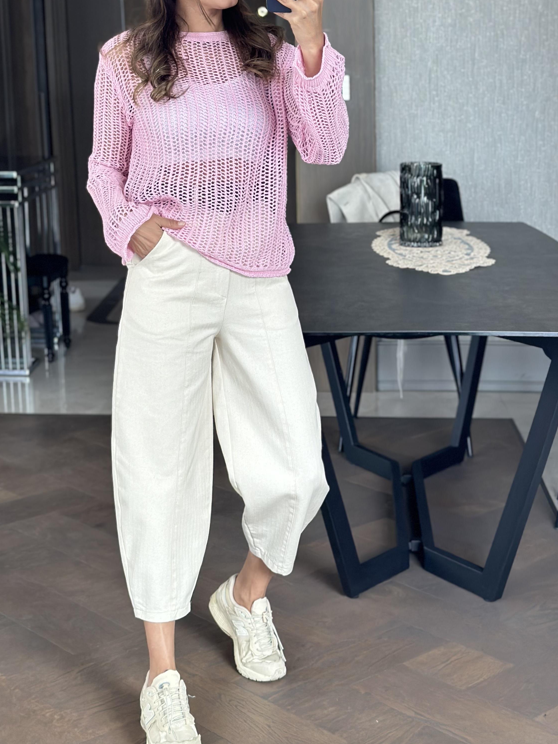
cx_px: 221
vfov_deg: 29.8
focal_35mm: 65
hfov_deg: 22.6
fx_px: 1397
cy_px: 323
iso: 100
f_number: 1.78
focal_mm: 6.86
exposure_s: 1/126
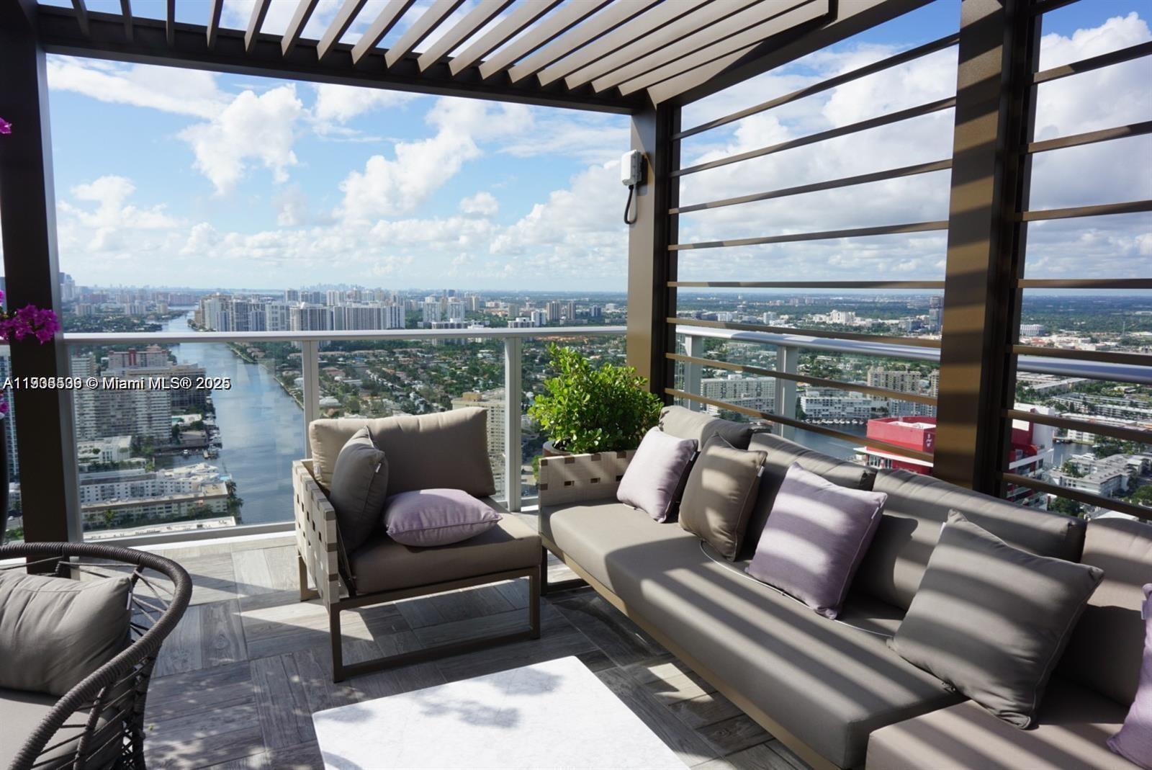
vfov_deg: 53.2
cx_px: 576
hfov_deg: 73.7
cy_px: 385
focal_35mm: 24
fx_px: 768
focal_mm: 16
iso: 100
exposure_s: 1/160
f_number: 11
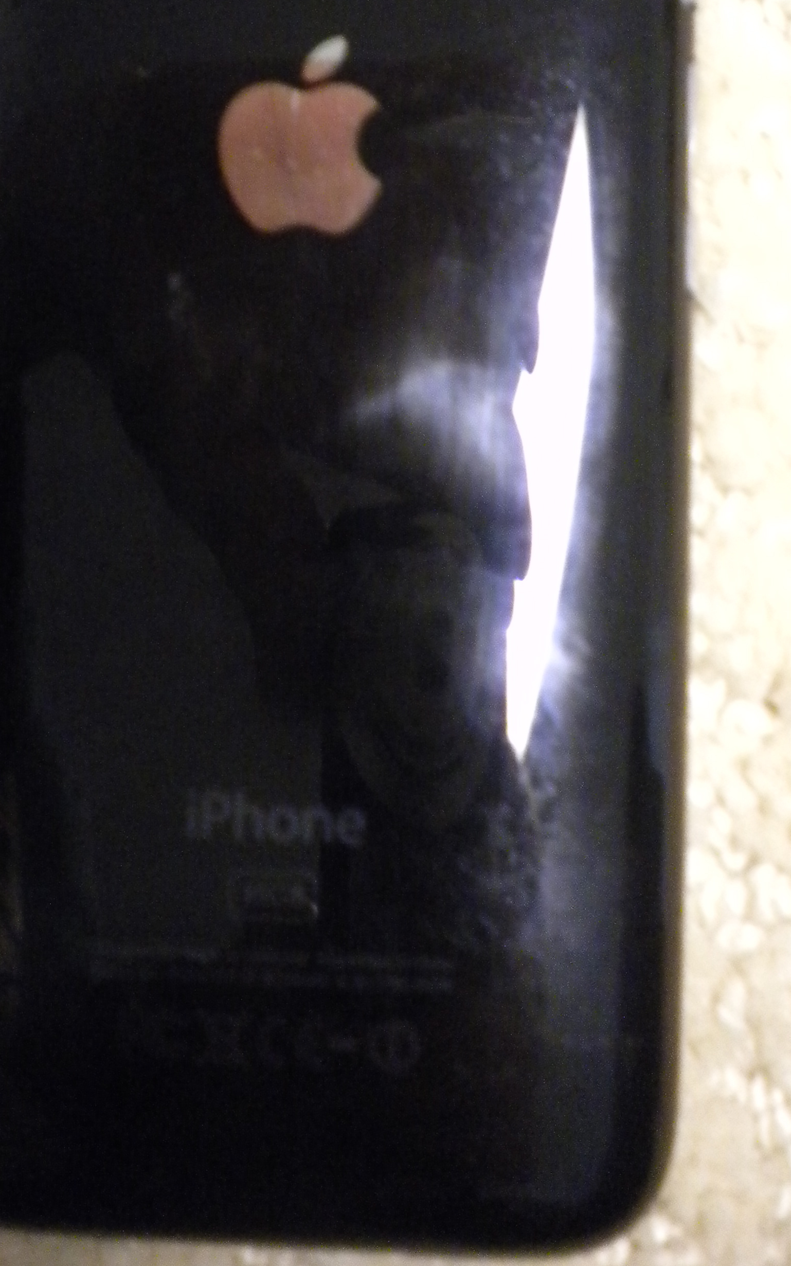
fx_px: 1897
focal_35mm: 55
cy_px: 388
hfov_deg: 23.5
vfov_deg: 36.4
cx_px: 355
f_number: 3.1
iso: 800
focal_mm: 6.3
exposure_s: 1/10.3
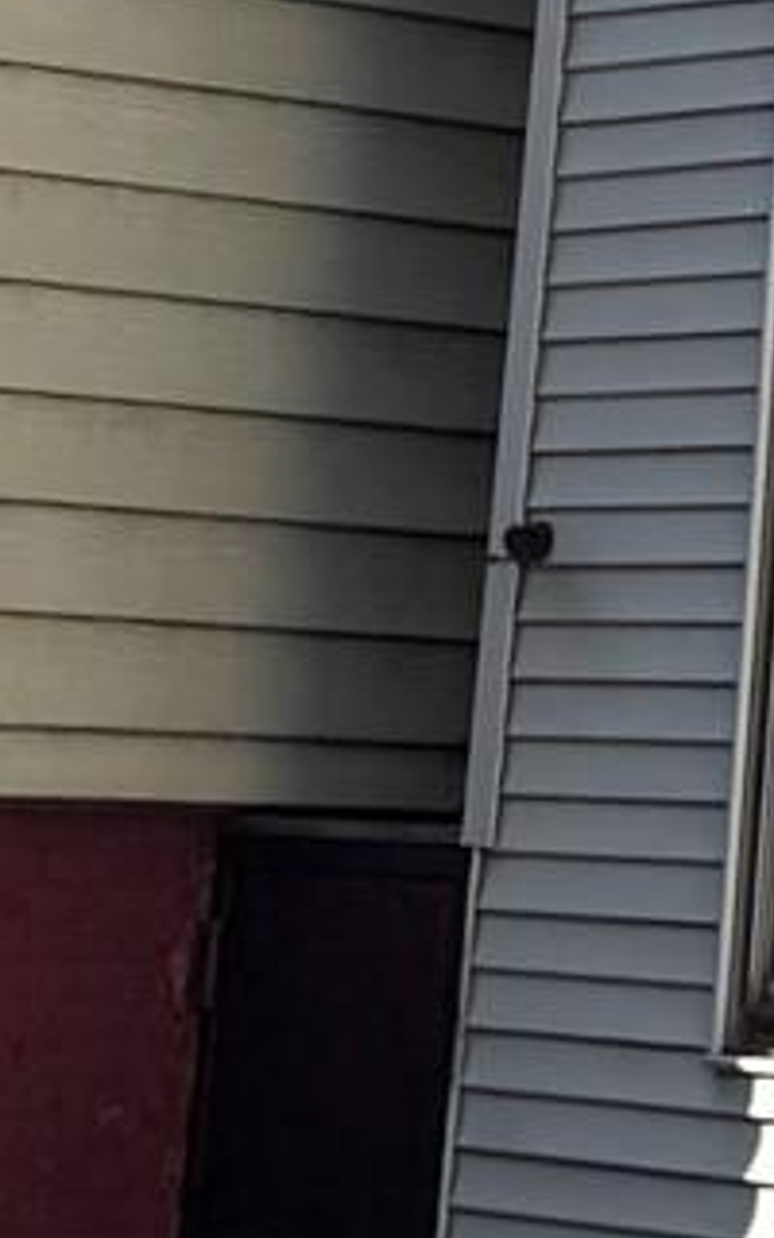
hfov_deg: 7.8
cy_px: -362
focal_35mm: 163
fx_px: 5501
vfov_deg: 12.5
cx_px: 1269
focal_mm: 6.76
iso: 80
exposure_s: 1/5814
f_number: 1.78
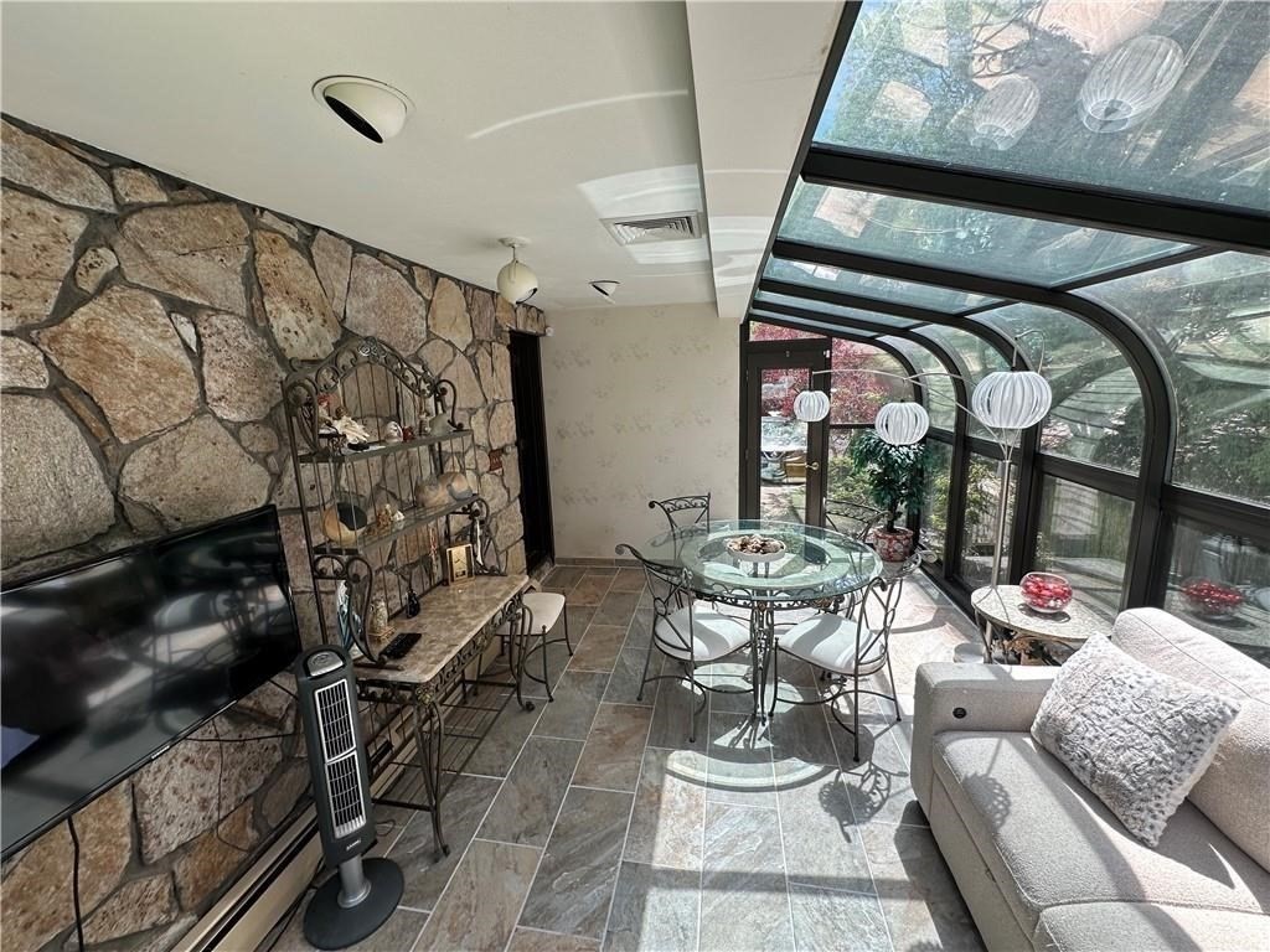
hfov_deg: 102.1
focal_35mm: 14
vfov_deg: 85.7
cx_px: 635
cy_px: 476
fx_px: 514
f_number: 2.2
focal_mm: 2.22
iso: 40
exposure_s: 1/239
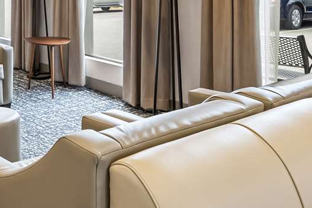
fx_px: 394
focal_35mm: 45
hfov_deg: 42.9
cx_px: 118
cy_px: 49
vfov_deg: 29.1
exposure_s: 1/13
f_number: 8
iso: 800
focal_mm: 15.5
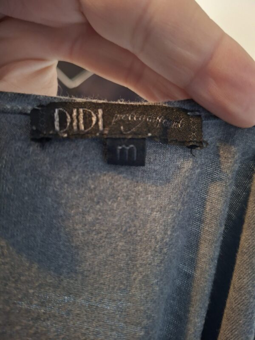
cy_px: 170
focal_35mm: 23
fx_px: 226
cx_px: 128
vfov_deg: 73.9
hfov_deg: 58.9
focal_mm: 5.54
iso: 800
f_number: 1.8
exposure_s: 1/20
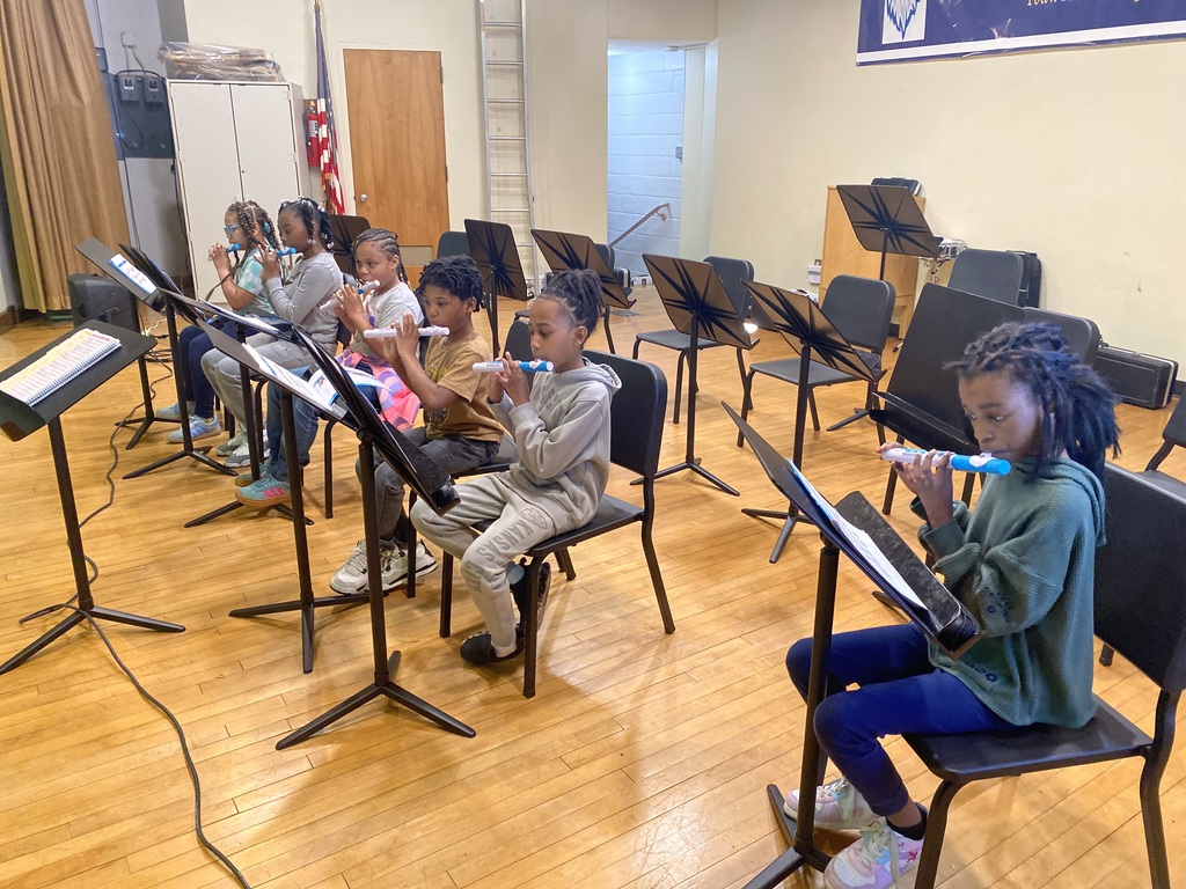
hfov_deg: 67.3
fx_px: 891
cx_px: 593
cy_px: 444
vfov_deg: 53.1
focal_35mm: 26
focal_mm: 4.25
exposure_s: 1/60
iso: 320
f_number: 1.8
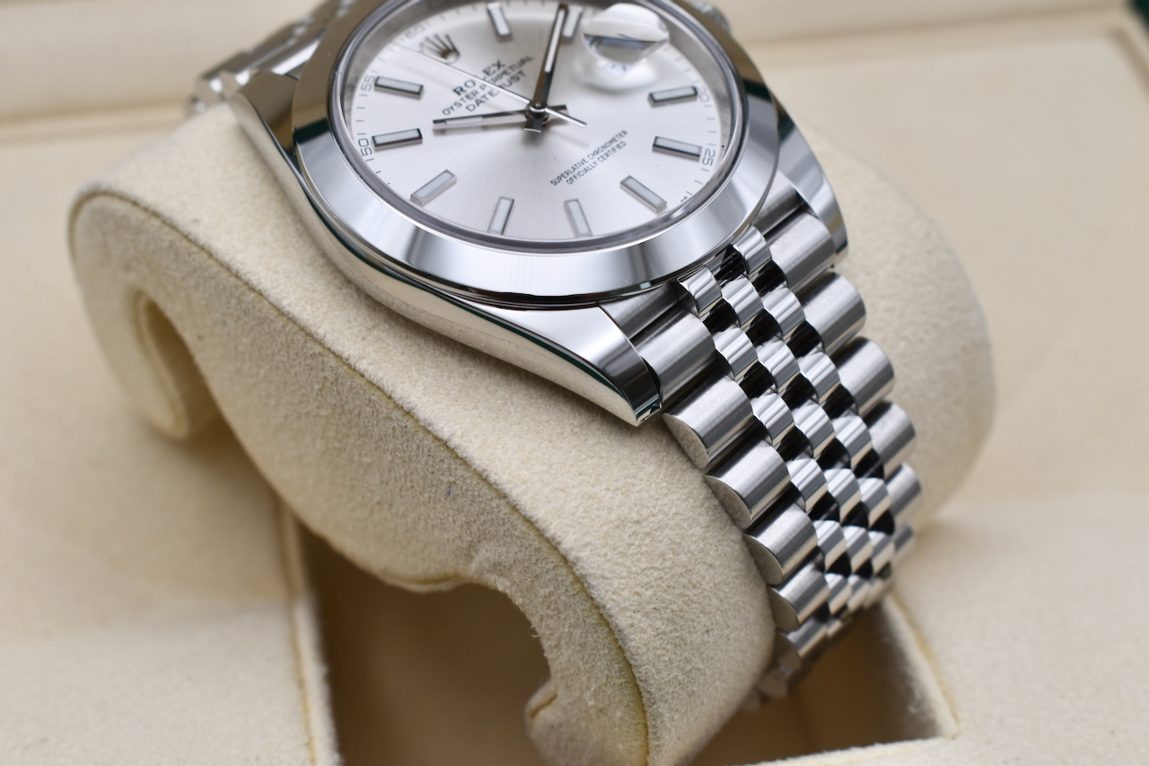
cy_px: 383
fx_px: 2011
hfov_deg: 31.9
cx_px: 574
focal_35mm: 63
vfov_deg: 21.6
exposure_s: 1/125
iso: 400
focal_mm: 42
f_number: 8
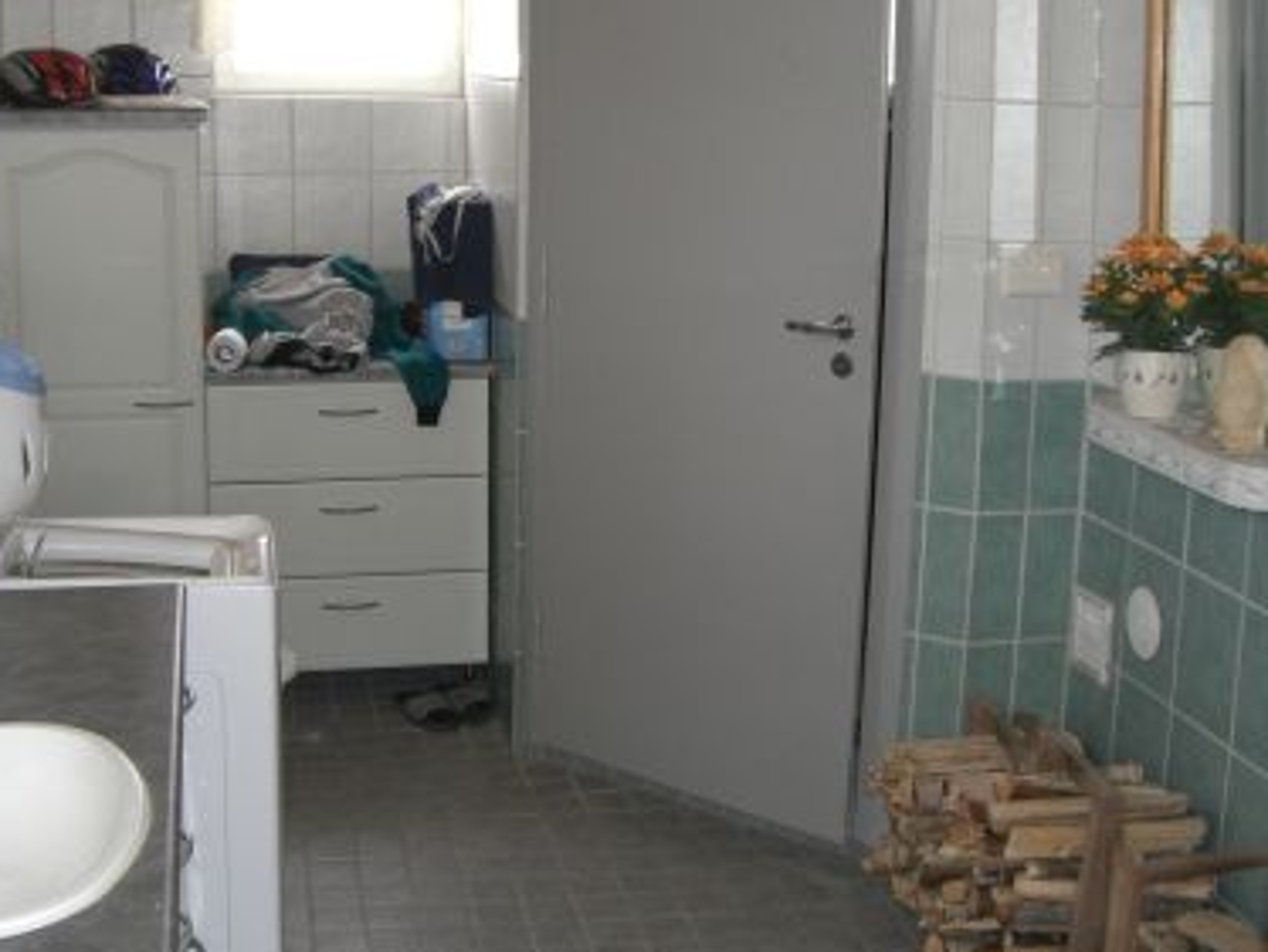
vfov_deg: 28.1
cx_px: 563
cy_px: 434
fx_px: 1906
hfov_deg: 36.8
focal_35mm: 52
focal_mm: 6.2
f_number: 2.7
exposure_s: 1/60
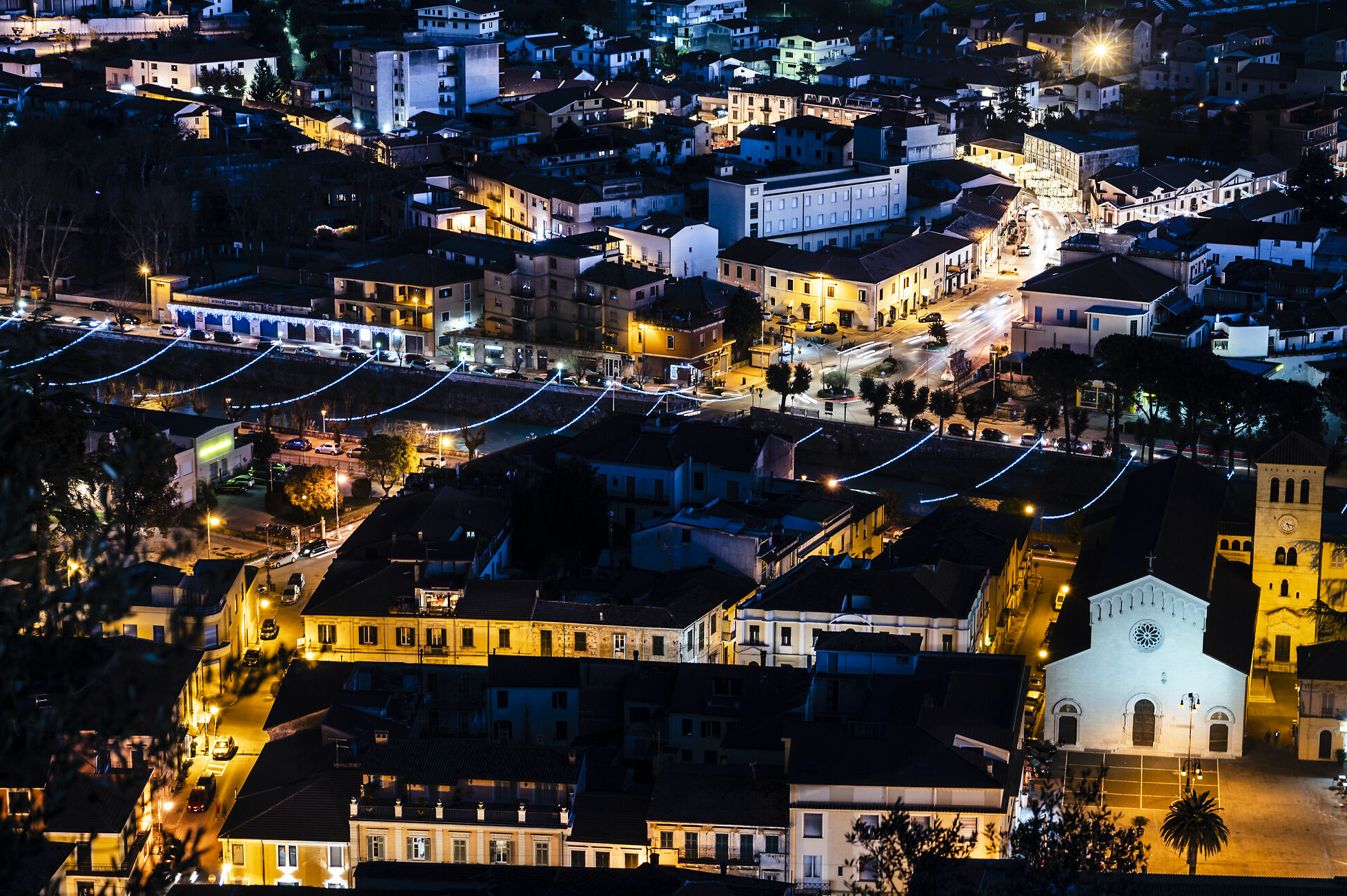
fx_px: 2804
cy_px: 394
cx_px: 824
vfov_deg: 18.2
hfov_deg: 26.9
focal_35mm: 75
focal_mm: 61
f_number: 5.6
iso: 100
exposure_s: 2
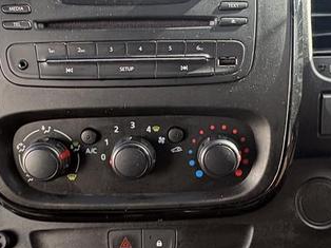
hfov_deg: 46.2
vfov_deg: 35.9
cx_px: 216
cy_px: 117
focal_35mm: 40
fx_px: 382
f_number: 2.2
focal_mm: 2.22
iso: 125
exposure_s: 1/99
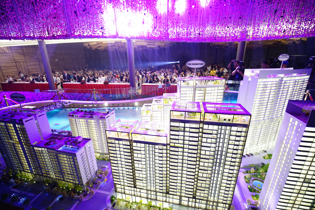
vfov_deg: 73.7
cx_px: 158
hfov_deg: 96.7
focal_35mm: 16
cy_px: 105
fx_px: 140
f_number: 4
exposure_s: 1/125
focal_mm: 16
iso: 1600
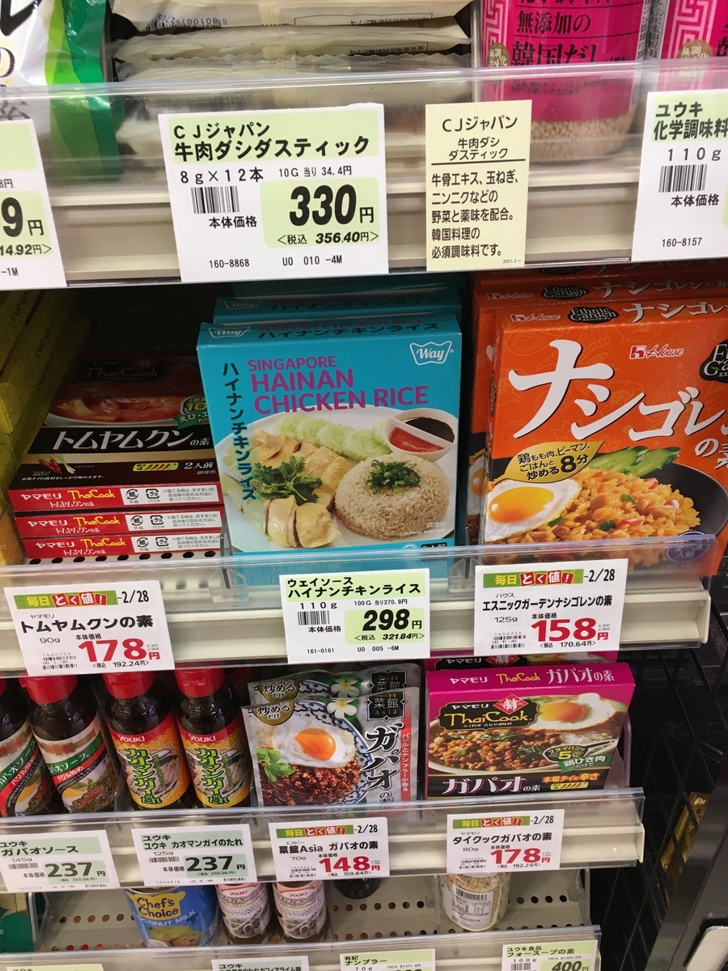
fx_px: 813
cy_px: 486
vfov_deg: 61.7
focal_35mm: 29
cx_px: 364
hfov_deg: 48.2
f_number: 2.2
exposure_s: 1/30
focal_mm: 4.15
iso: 64
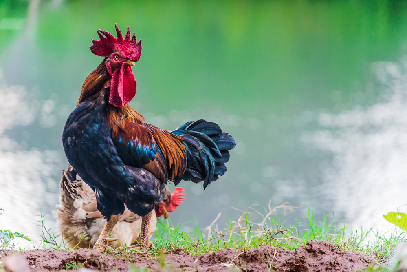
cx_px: 204
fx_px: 3393
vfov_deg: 4.6
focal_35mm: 300
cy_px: 136
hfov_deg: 6.9
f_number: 5.6
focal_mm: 300
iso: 1250
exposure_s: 1/250
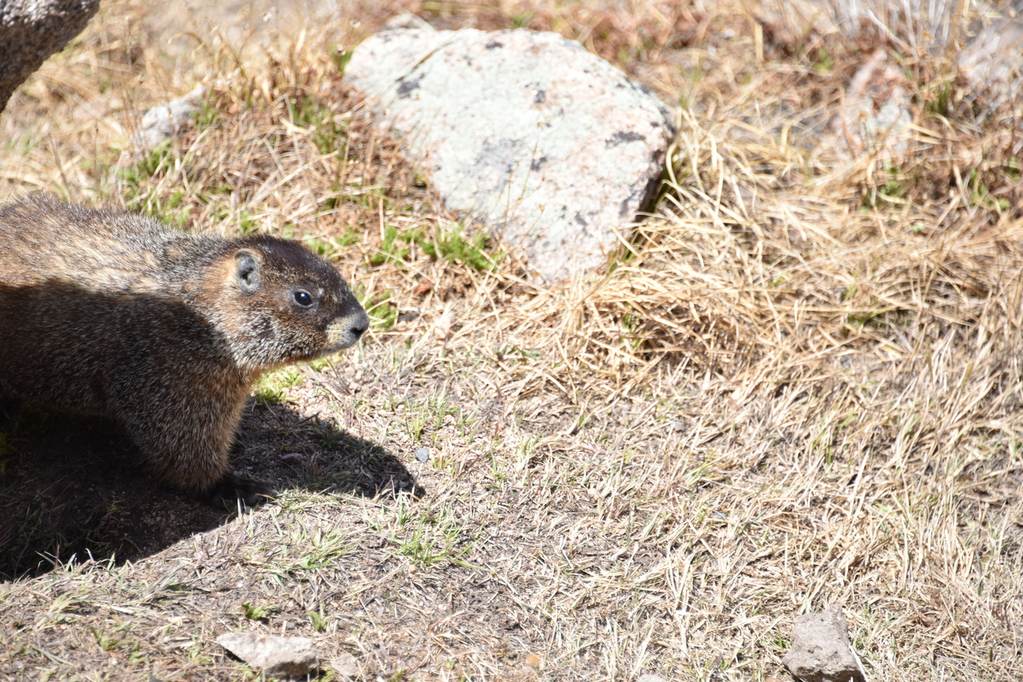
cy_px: 341
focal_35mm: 300
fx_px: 8526
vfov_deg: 4.6
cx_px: 512
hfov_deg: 6.9
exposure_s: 1/640
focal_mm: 300
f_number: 5.6
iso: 250
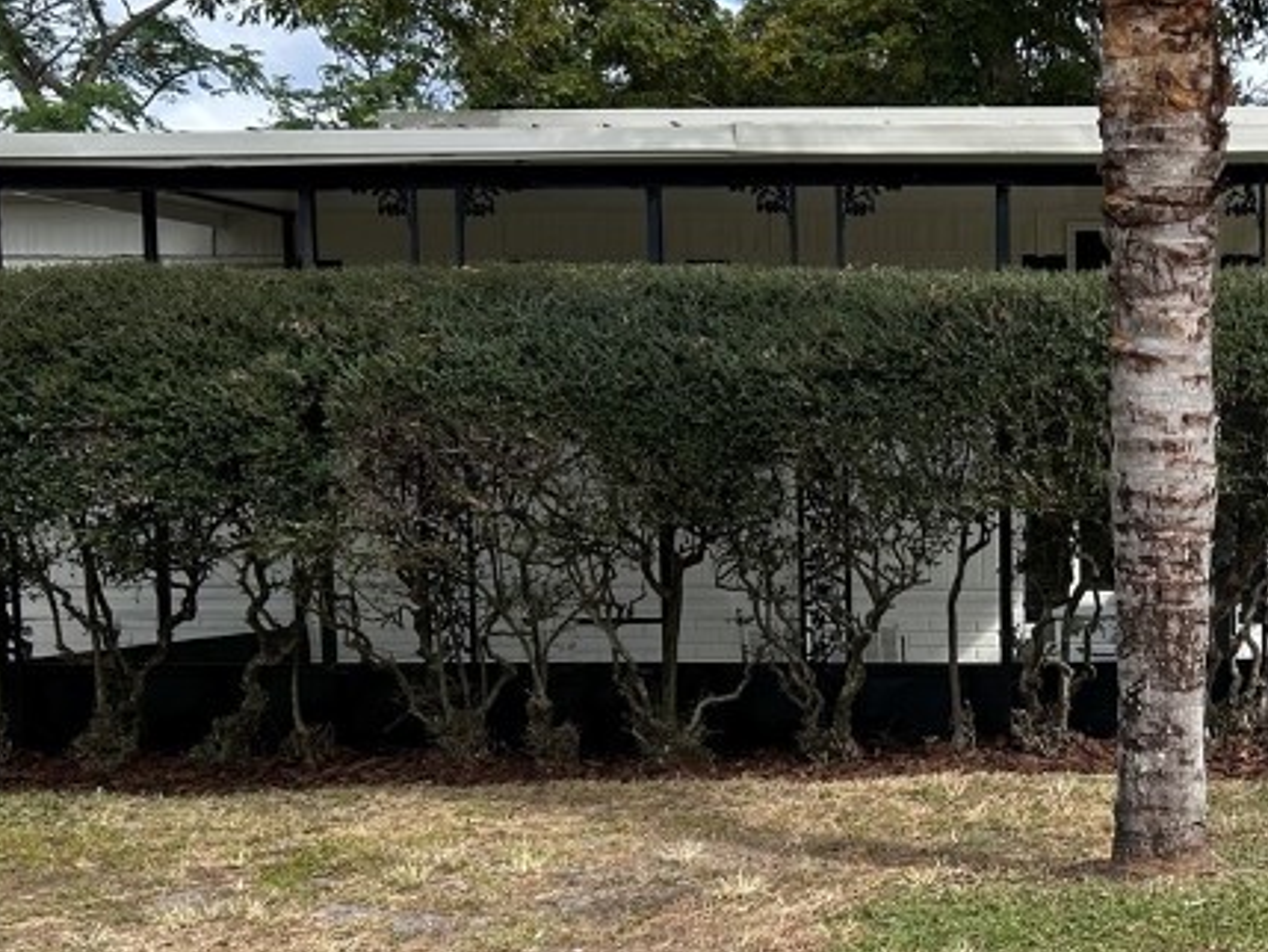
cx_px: 1244
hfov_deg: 29.3
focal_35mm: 62
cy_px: 698
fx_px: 2272
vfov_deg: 23.5
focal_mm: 5.7
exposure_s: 1/2045
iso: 50
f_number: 1.5
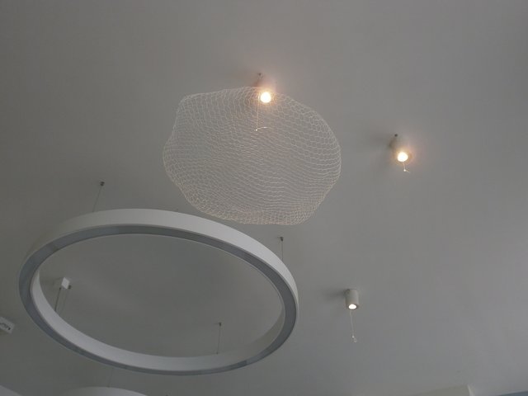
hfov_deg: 56.8
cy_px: 198
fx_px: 488
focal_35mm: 32
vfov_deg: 44.2
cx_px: 264
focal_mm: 5.8
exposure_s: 1/60
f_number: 3.1
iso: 100
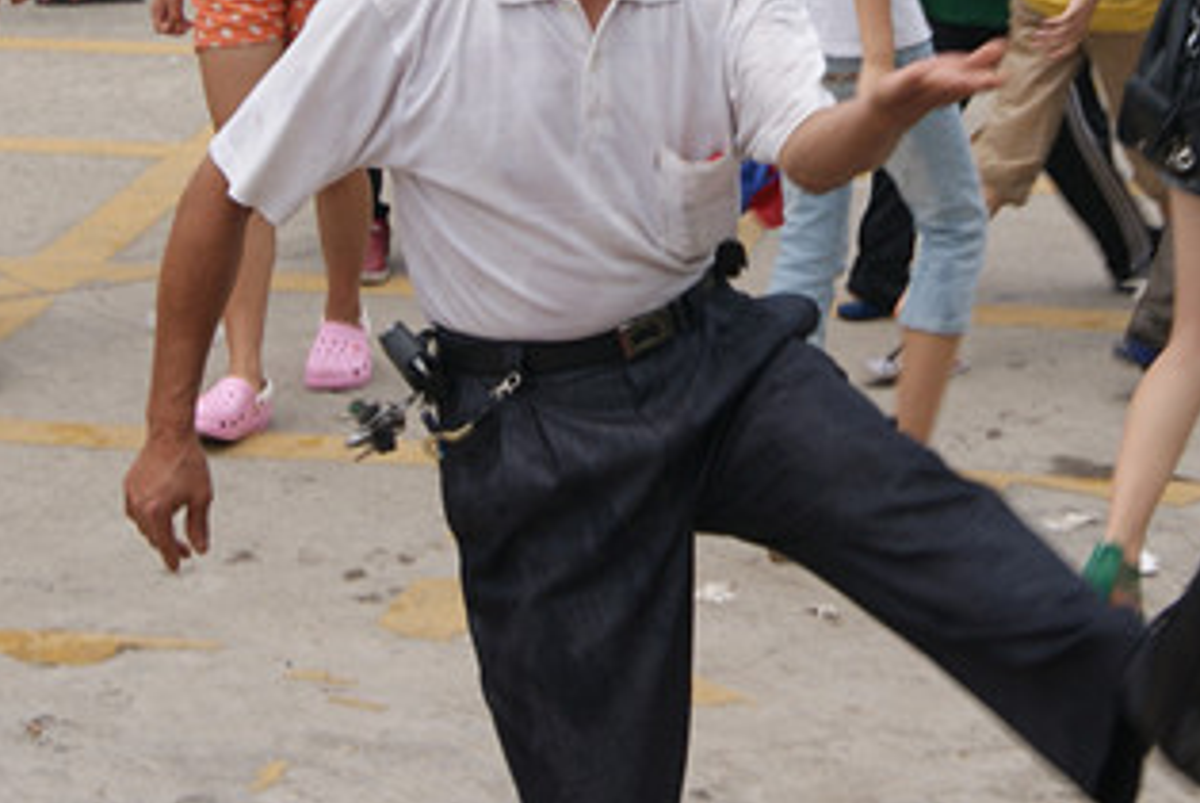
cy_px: 25
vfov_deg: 8.9
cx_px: 787
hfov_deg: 13.4
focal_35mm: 153
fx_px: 5105
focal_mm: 40
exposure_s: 1/80
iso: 100
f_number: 11
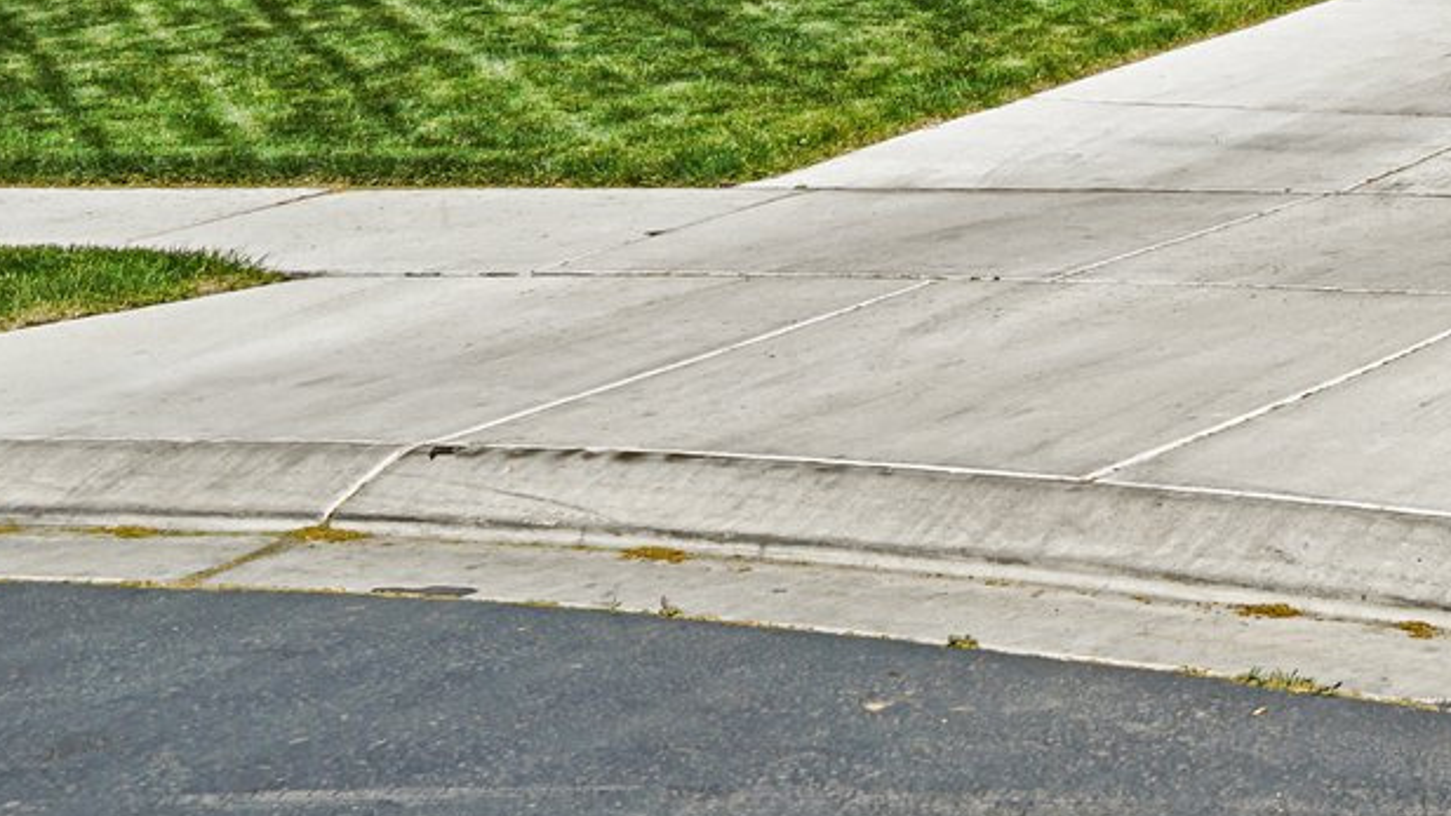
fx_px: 2809
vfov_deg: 14.3
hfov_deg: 23.7
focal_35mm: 73
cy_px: -728
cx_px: 2114
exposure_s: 1/320
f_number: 8
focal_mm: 21
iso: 100
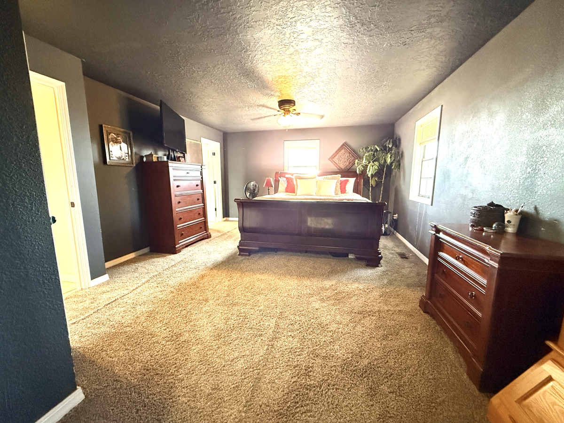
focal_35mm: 14
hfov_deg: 102.1
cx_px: 282
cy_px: 212
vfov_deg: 85.7
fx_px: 228
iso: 800
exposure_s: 1/60
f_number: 2.2
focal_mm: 2.22
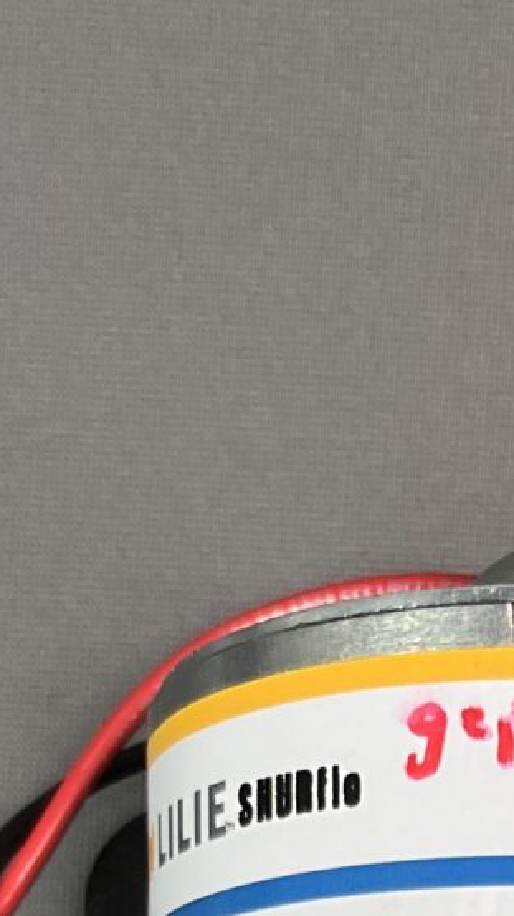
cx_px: 633
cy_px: 1736
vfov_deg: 14.2
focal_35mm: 131
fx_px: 3179
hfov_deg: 9.1
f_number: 1.6
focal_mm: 5.1
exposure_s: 1/100
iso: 100
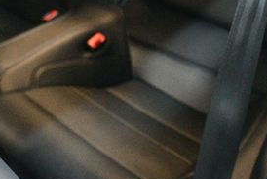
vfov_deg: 18.8
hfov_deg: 28.8
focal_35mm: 70
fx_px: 519
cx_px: 118
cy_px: -14
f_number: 3.5
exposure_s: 1/60
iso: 9000
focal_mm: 20
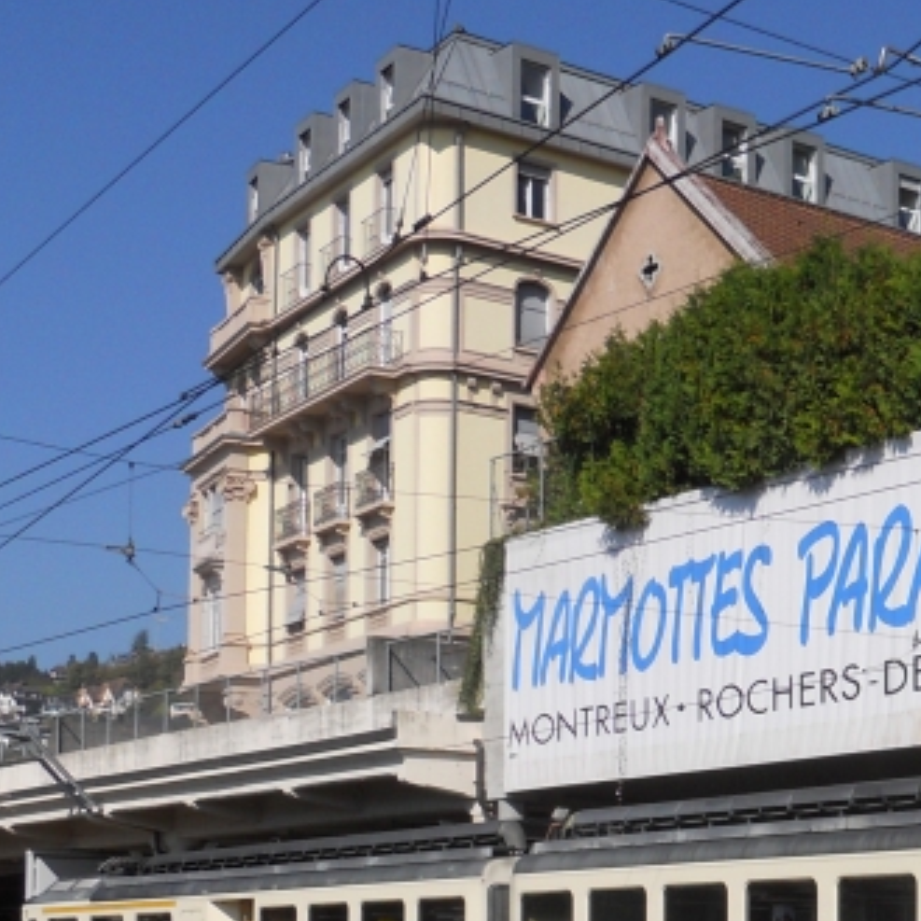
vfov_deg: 21.9
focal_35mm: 77
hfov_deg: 21.5
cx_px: 957
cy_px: 834
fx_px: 2318
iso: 80
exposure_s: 1/500
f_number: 5.4
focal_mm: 5
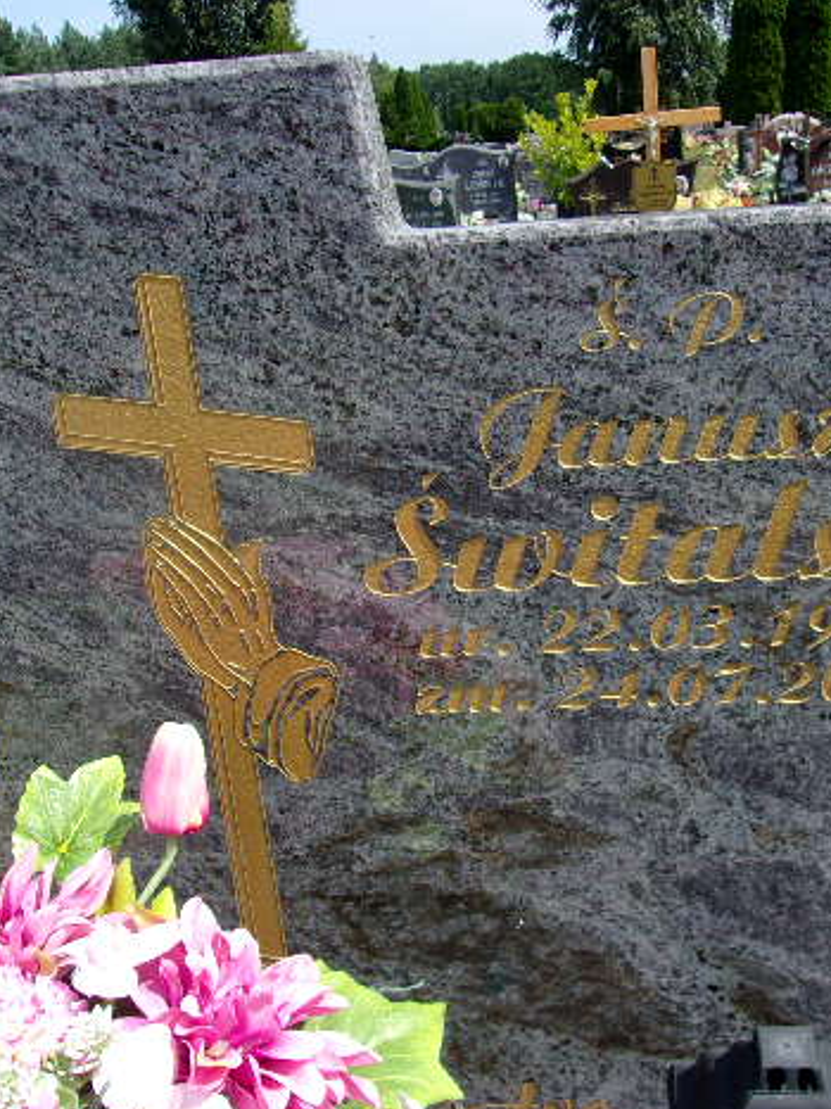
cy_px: 549
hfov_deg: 38.5
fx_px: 1185
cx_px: 506
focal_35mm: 37
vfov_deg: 50.1
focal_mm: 4.9
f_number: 10.4
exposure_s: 1/80
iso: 80
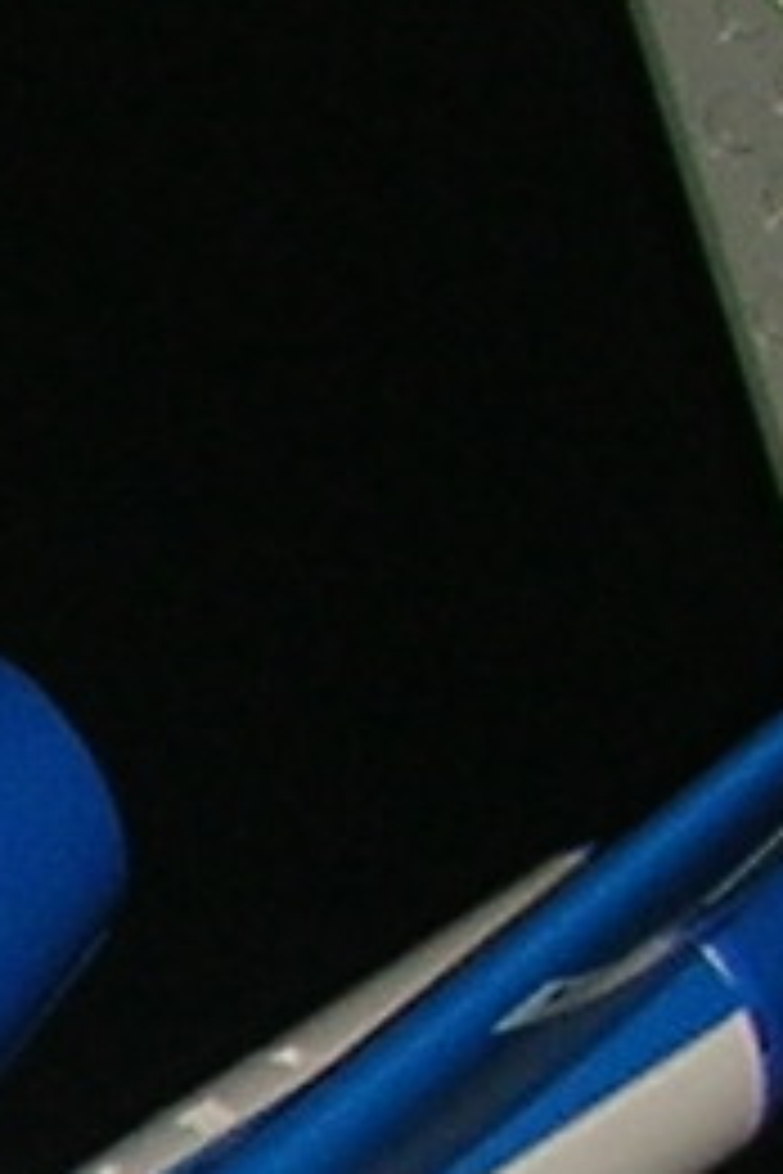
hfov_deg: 3.5
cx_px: -3002
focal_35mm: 361
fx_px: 11777
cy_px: 2186
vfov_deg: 5.6
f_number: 3
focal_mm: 5.8
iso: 50
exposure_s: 1/60.1
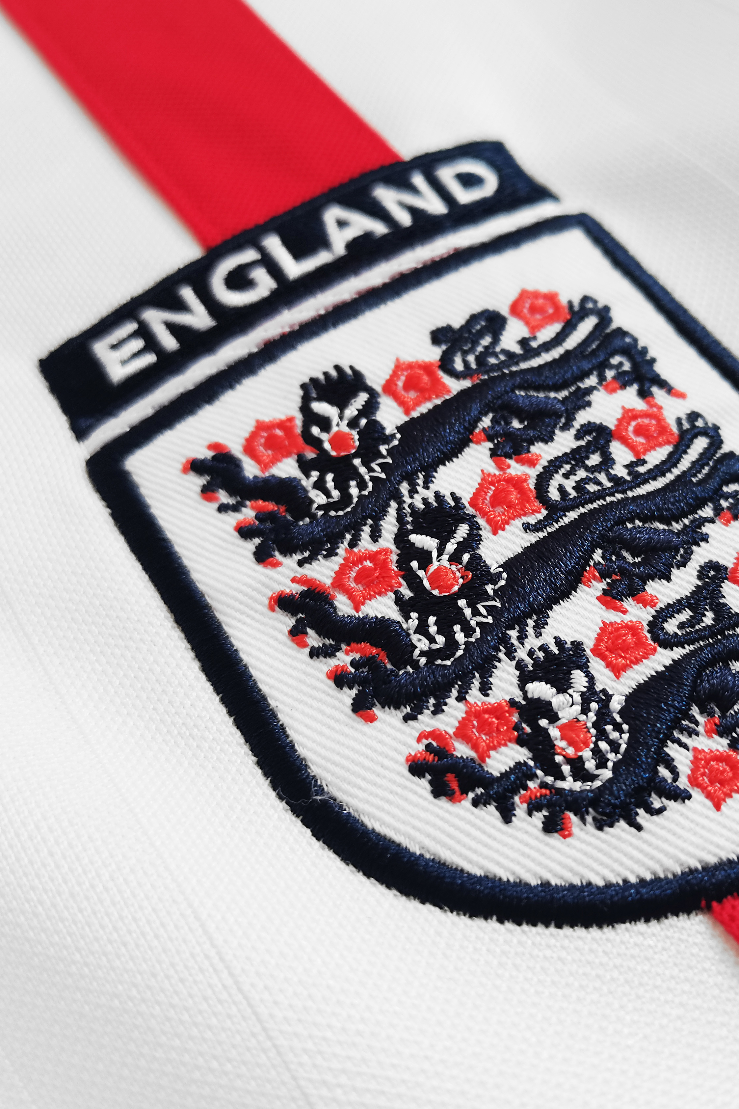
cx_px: 509
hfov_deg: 35.5
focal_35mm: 37
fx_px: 1139
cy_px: 557
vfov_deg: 51.9
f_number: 1.8
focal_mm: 5.58
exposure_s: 1/100
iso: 125
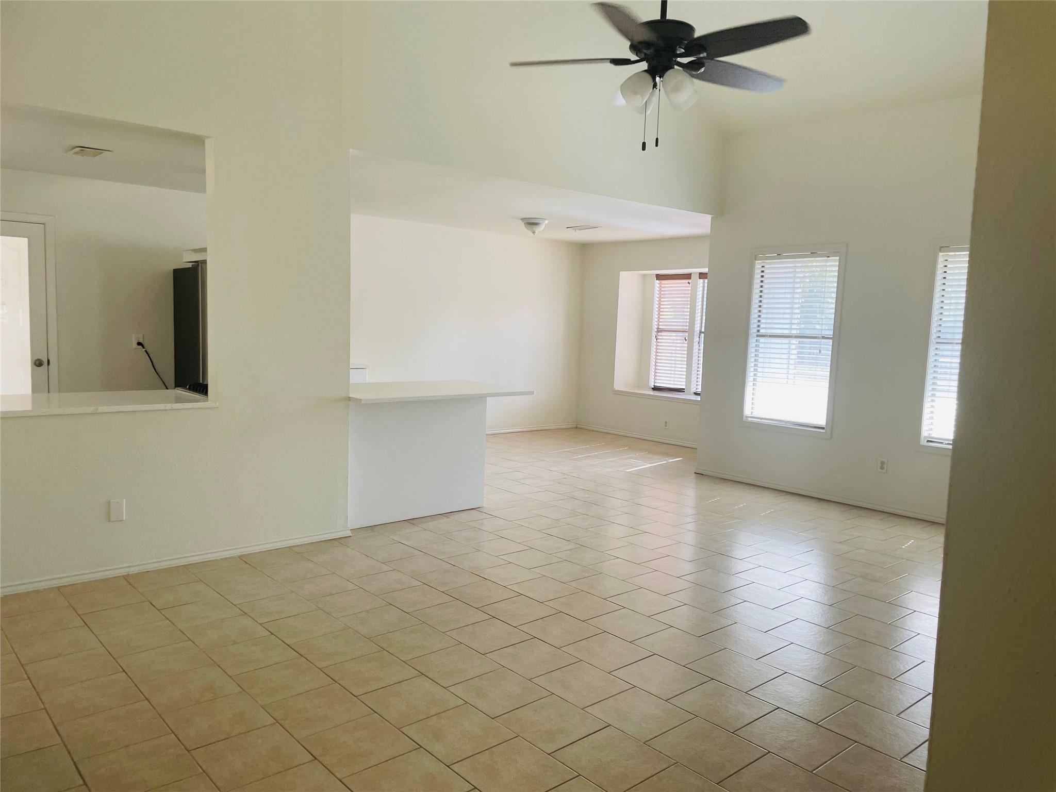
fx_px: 793
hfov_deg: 67.3
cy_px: 396
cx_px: 528
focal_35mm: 26
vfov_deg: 53.1
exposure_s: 1/119
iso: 125
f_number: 1.6
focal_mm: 4.2
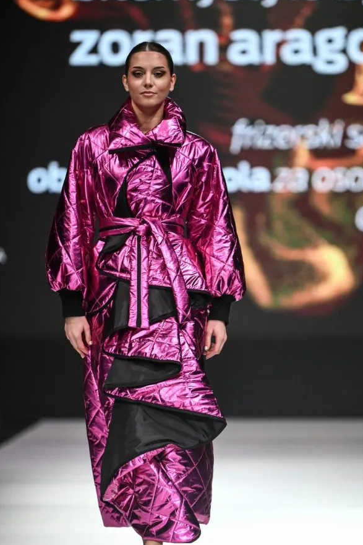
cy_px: 312
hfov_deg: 5.3
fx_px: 3919
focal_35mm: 259
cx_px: 231
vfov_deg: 8.0
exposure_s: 1/800
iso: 2000
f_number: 2.8
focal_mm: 200
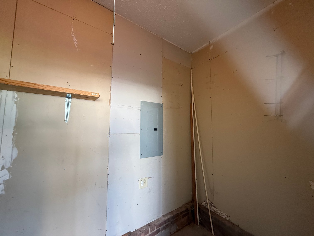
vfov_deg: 85.7
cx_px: 157
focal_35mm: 14
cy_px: 118
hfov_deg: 102.1
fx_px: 127
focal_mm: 2.22
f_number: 2.2
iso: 200
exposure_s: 1/120
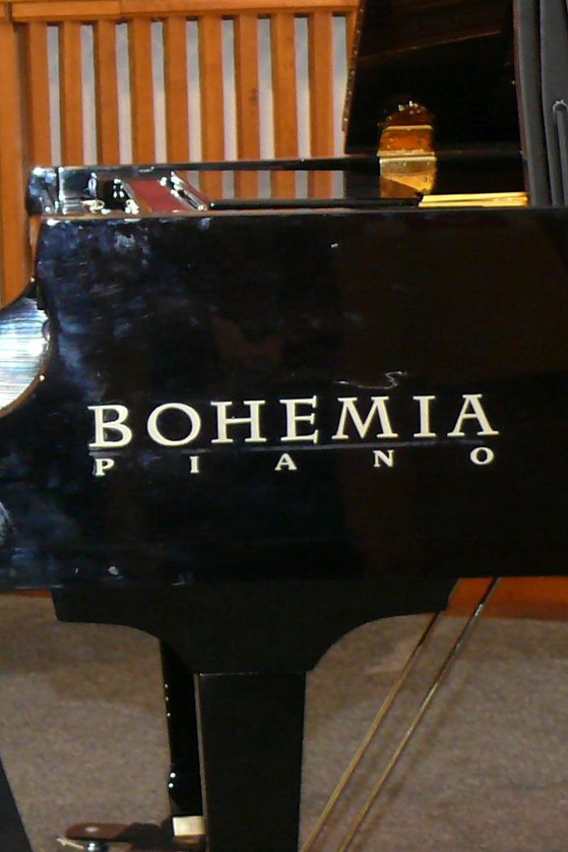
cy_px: 327
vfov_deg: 13.2
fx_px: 3667
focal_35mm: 155
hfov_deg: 8.7
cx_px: -169
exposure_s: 1/15
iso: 200
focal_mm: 10.1
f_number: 3.2
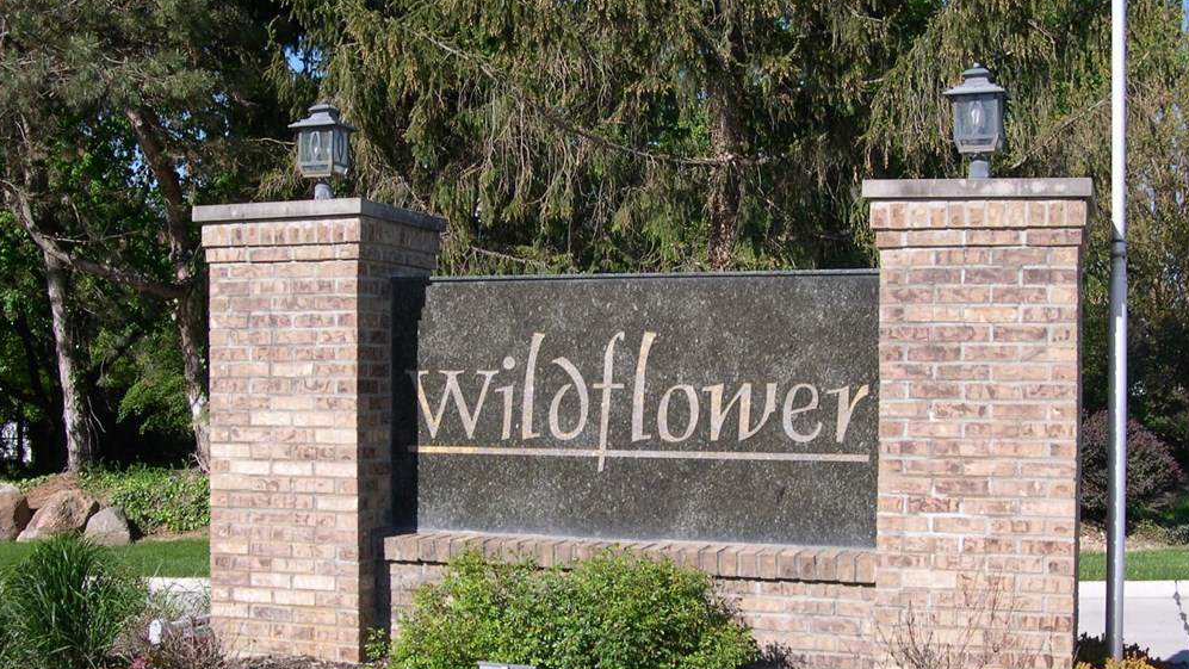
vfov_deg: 25.4
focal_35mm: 47
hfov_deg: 43.7
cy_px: 394
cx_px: 583
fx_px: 1482
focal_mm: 9
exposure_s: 1/118
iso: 100
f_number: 8
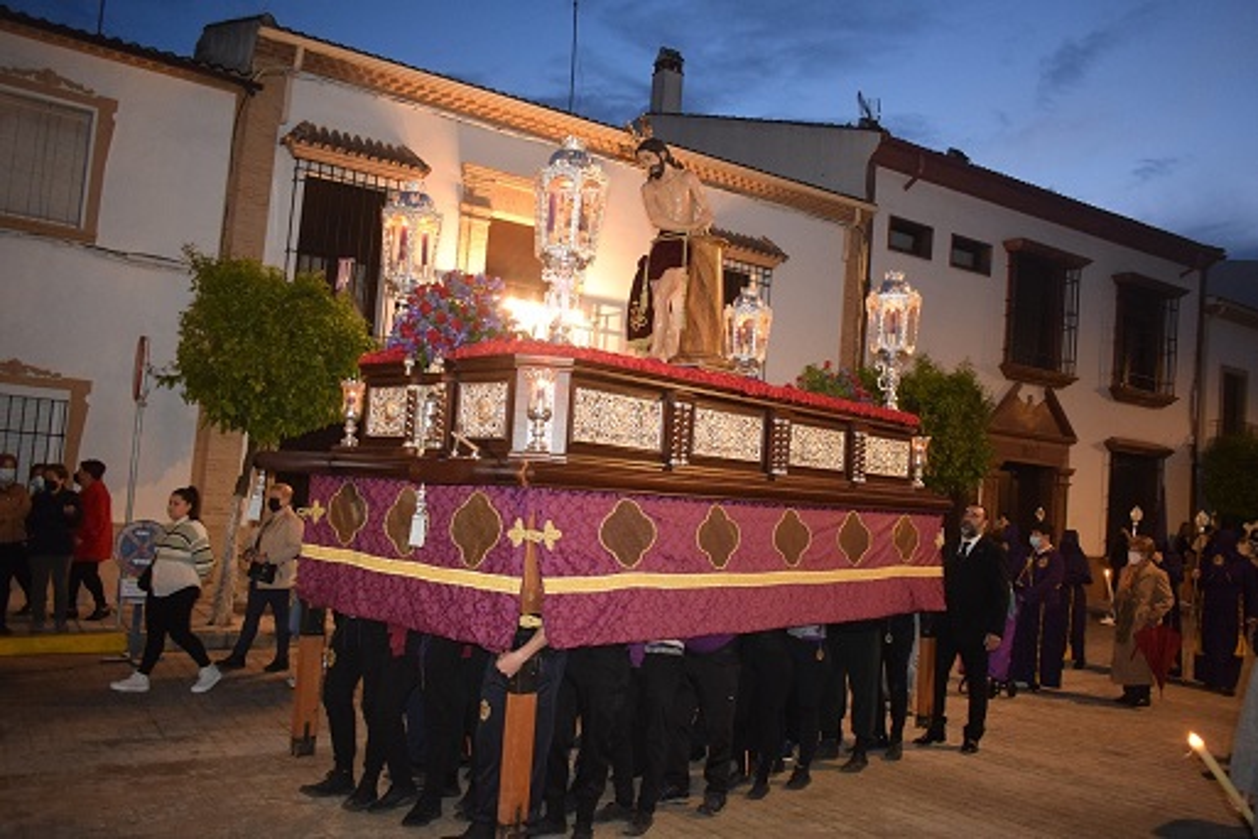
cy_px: 420
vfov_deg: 43.6
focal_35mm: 30
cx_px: 629
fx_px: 1048
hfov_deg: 61.9
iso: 3200
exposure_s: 1/50
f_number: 3.5
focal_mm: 20
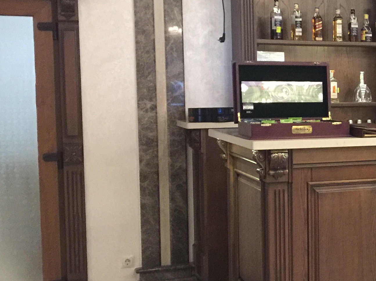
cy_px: 156
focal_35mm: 73
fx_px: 793
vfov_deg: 20.1
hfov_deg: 23.9
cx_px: 469
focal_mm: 4.15
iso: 200
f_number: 2.2
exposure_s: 1/8
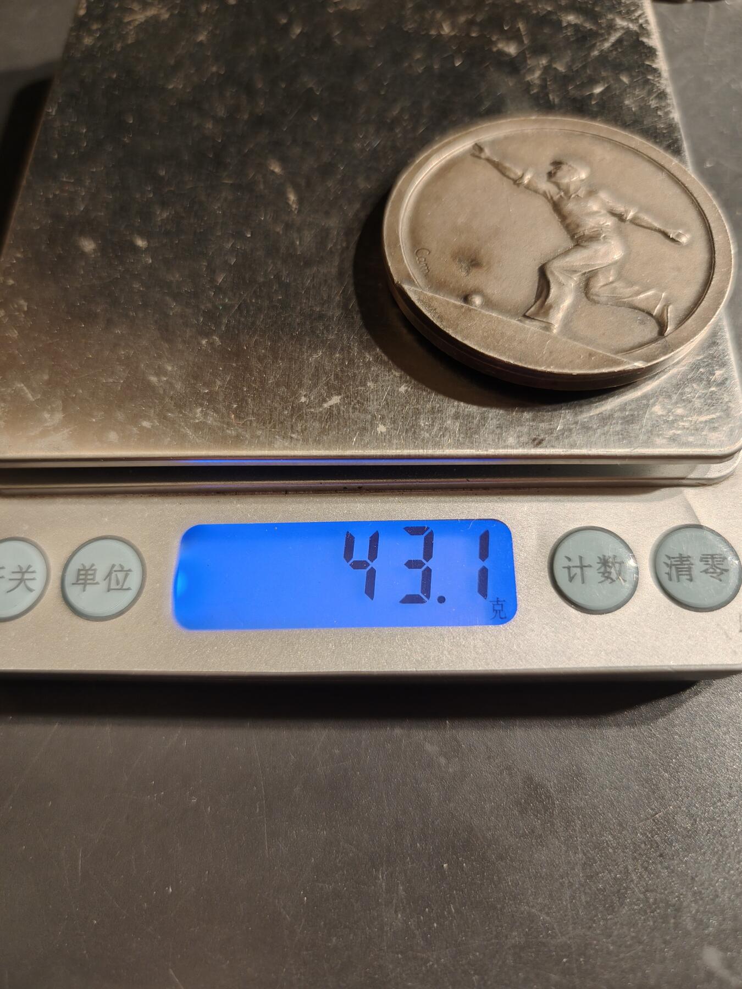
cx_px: 371
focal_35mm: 23
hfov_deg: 58.9
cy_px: 494
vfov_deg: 73.9
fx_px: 657
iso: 250
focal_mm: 6.06
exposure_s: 1/117
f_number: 1.6
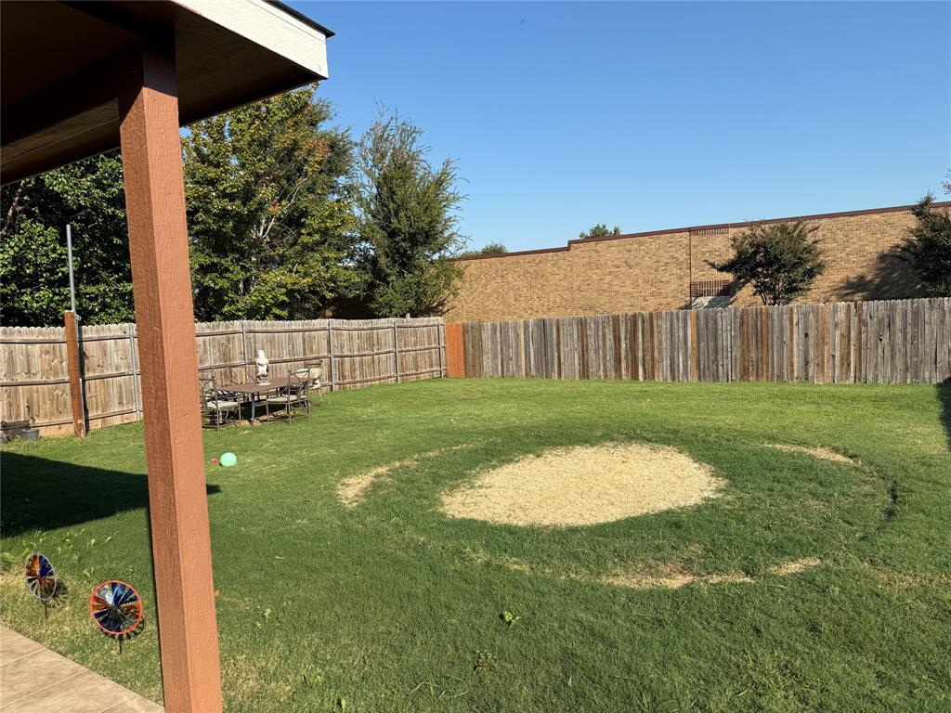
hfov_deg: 71.6
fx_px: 659
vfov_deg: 56.8
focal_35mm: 24
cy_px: 356
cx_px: 476
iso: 80
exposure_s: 1/4167
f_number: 1.78
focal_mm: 6.76
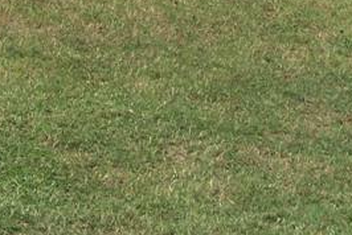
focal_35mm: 152
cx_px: 135
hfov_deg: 13.5
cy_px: -250
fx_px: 1488
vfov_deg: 8.5
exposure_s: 1/1000
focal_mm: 6.3
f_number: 4
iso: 80
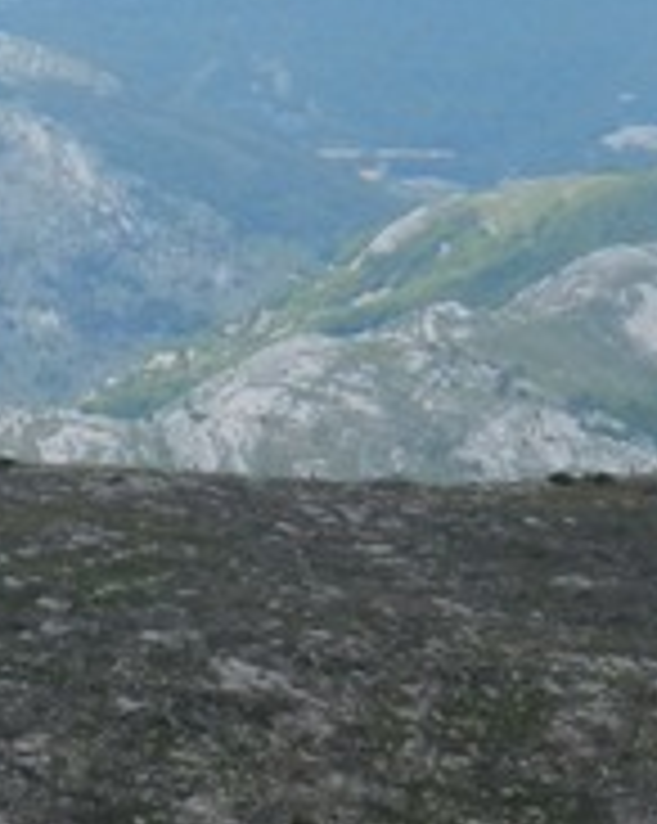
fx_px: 7060
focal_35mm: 290
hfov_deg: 5.3
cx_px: -72
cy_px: 180
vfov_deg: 6.7
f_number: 4.4
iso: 160
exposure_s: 1/1000
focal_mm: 9.4
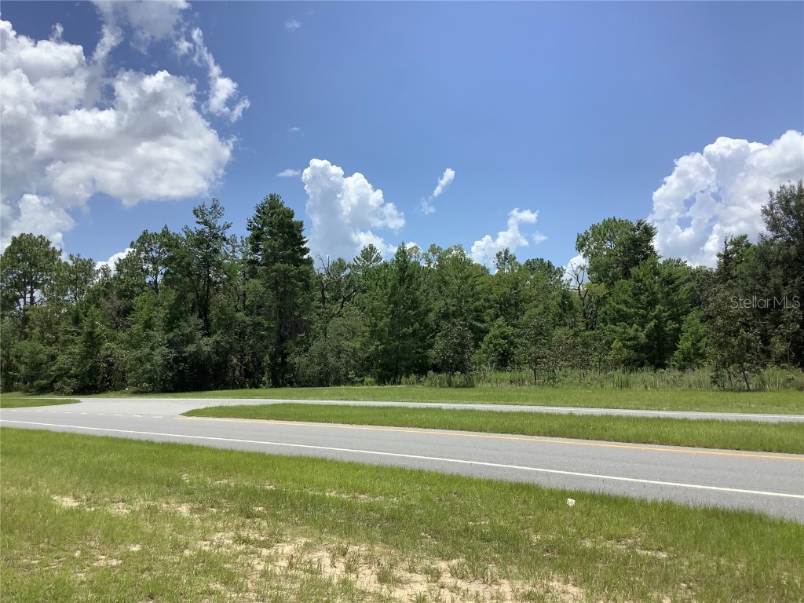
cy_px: 302
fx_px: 720
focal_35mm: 31
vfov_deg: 45.4
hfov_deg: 58.4
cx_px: 402
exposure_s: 1/2092
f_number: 2.4
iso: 25
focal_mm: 3.3
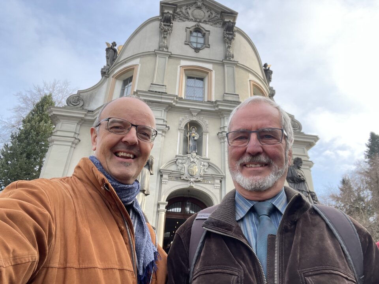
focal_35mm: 23
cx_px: 190
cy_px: 142
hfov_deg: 73.9
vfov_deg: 58.9
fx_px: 252
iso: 25
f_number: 2.2
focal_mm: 2.71
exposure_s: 1/167
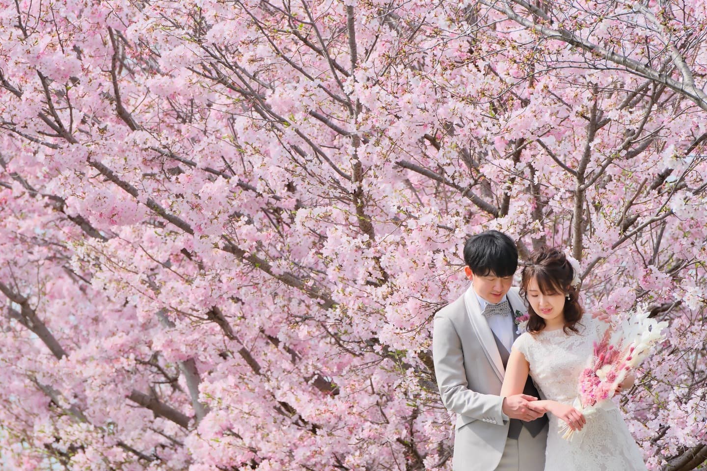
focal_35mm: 298
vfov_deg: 4.6
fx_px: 5852
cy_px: 236
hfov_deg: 6.9
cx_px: 354
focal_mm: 198.9
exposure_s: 1/500
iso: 800
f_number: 7.1
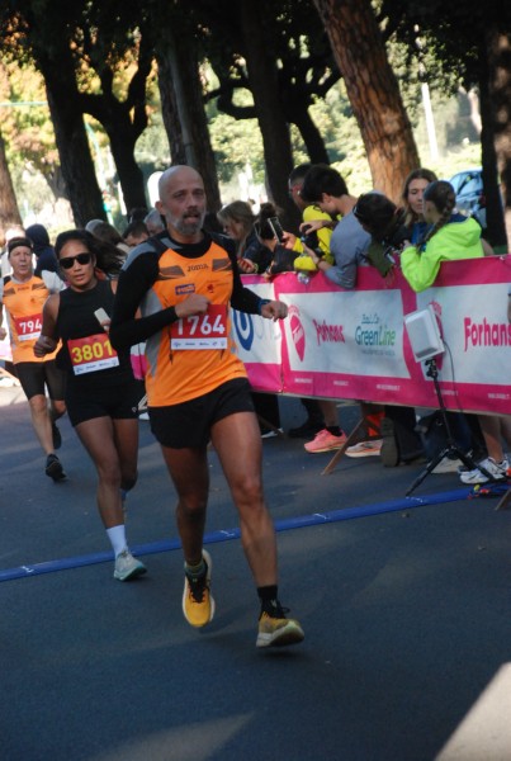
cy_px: 380
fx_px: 3018
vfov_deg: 14.4
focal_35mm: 142
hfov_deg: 9.7
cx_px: 256
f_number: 5.6
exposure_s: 1/320
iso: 1000
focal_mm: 95
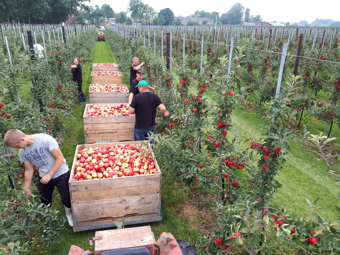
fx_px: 265
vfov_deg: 51.4
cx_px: 170
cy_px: 128
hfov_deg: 65.3
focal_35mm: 27
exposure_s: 1/175
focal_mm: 3.6
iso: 40
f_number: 1.9
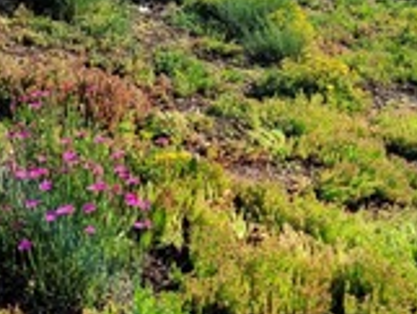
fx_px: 699
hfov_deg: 32.8
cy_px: 47
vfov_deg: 24.7
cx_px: 295
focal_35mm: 58
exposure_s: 1/2258
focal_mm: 5.4
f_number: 1.8
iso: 40
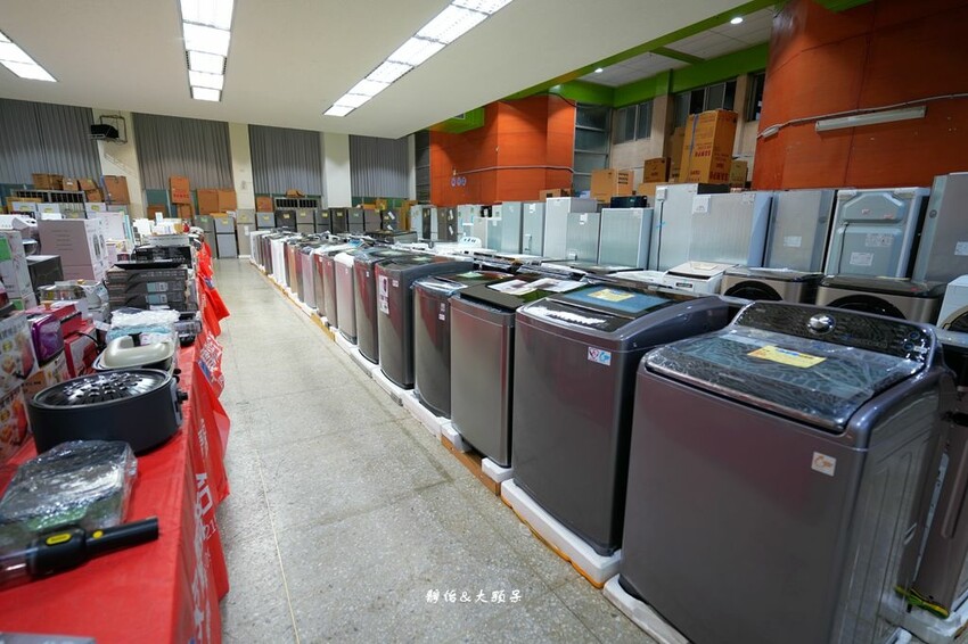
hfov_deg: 93.3
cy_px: 322
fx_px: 457
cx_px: 484
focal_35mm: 17
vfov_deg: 70.4
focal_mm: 17
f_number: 2.8
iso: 320
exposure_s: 1/30
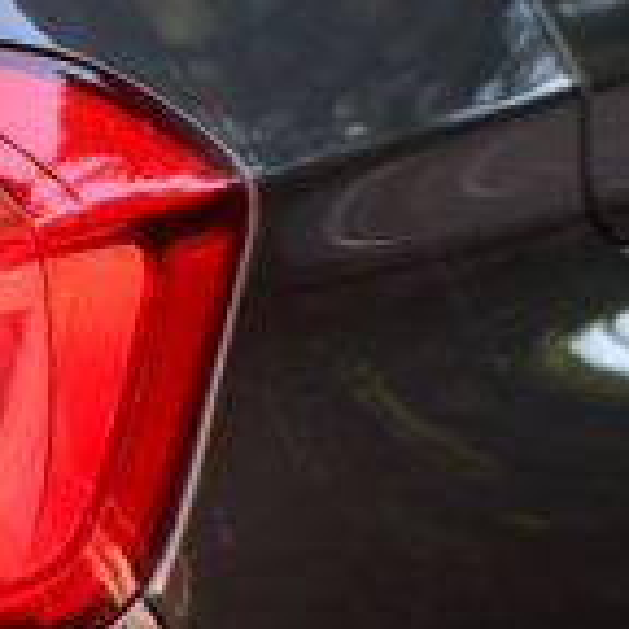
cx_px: -743
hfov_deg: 3.3
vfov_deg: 3.4
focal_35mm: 520
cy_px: 181
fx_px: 10690
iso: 360
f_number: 5.6
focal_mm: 92
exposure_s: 1/250
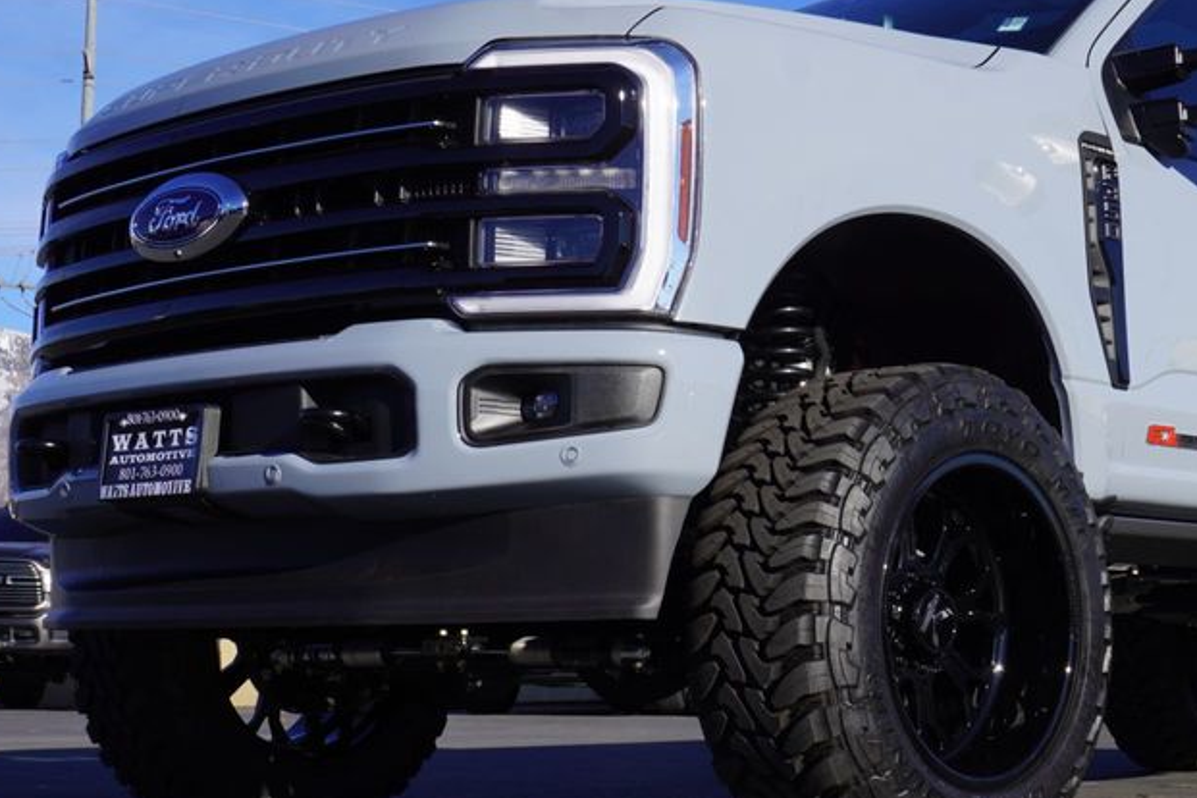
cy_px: 345
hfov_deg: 29.7
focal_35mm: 67
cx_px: 898
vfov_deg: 20.4
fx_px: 2222
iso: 100
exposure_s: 1/160
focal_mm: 27
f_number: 11
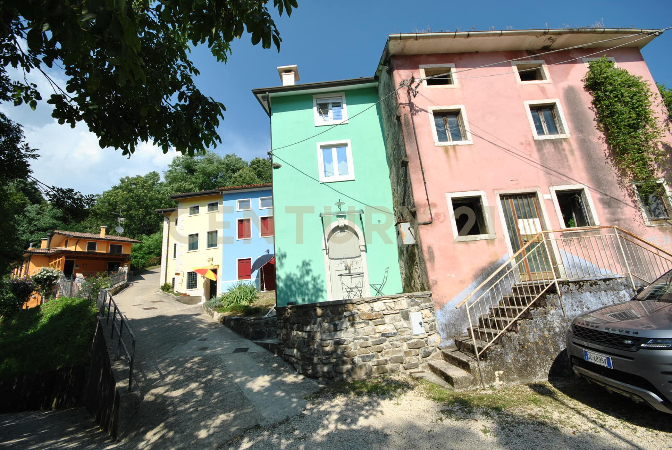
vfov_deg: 77.5
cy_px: 225
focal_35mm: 15
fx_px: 280
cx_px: 336
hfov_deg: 100.3
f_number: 8
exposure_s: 1/250
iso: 100
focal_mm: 10
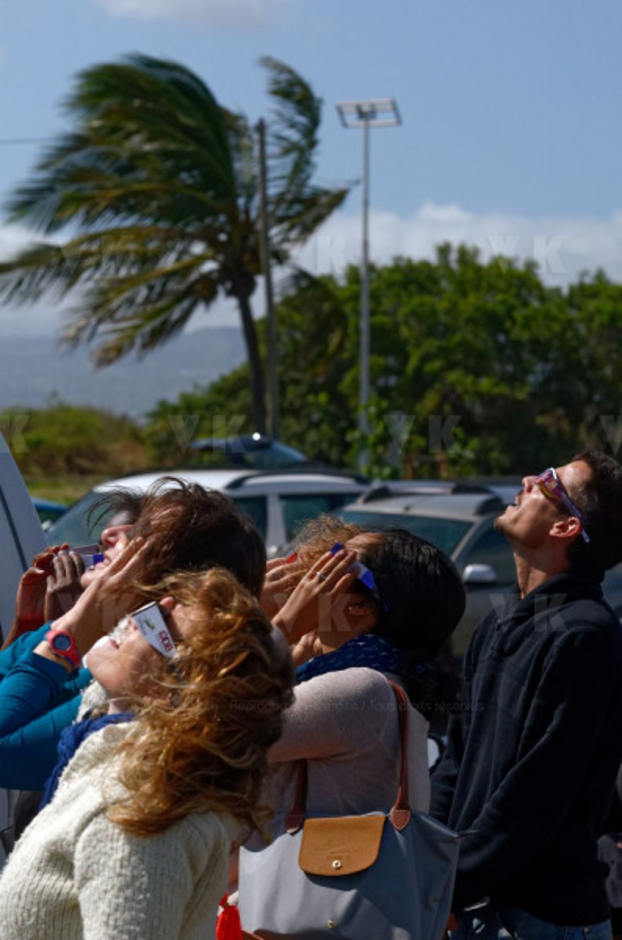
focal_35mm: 168
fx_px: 4376
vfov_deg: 12.3
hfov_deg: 8.1
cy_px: 470
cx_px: 311
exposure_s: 1/1250
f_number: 8
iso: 400
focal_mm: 112
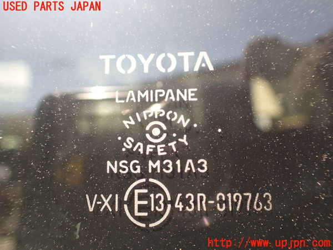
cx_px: 166
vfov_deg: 46.8
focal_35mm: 30
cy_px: 125
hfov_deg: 60.0
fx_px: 289
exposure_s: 1/200
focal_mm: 5.4
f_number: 2.3
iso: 100
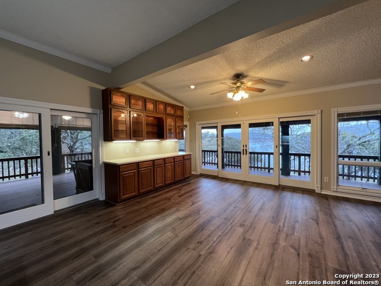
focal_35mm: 13
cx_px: 190
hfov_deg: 106.2
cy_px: 143
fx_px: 143
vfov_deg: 89.9
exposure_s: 1/60
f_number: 1.8
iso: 125
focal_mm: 1.57
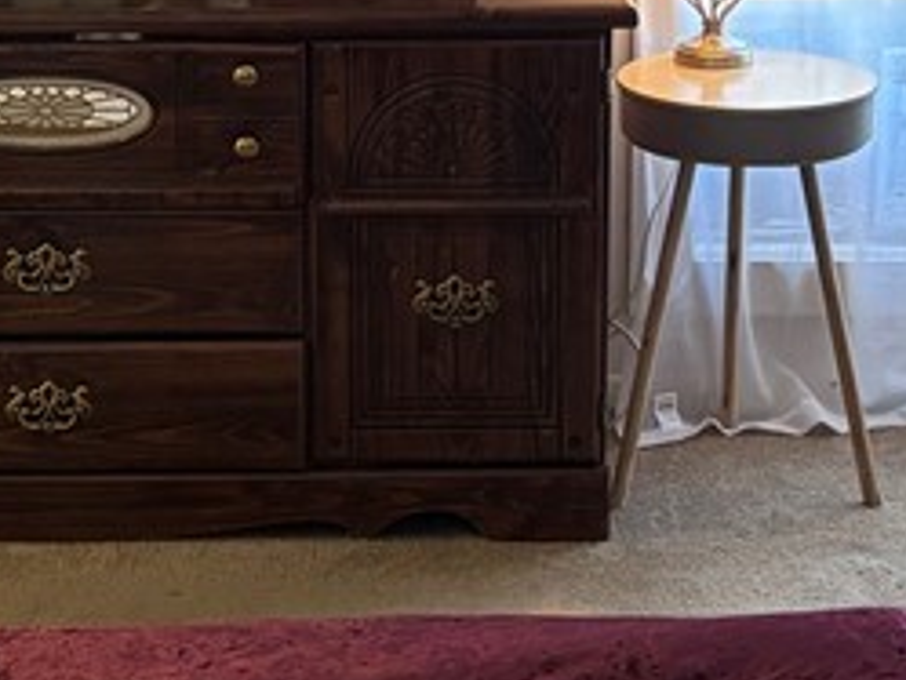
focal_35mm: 107
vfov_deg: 13.6
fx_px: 2802
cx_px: 426
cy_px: -58
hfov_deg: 18.4
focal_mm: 5.96
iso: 250
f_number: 1.6
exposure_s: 1/60
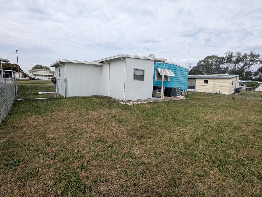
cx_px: 131
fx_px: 121
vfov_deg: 78.2
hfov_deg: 94.4
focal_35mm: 16
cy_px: 98
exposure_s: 1/1333
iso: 51
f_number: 2.2
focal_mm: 2.35
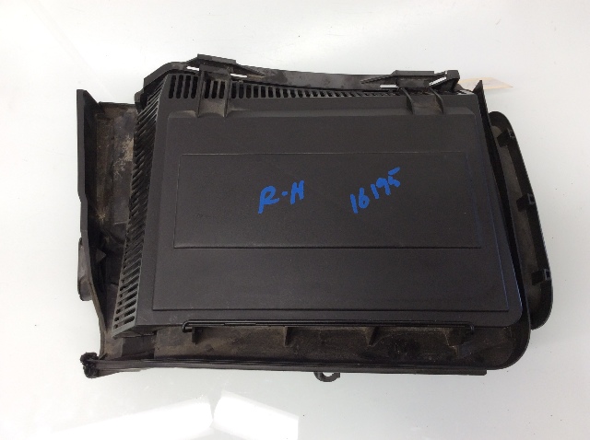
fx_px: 545
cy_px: 220
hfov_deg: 56.9
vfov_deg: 44.1
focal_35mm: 32
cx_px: 295
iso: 40
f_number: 2.4
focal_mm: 3.3
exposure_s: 1/30
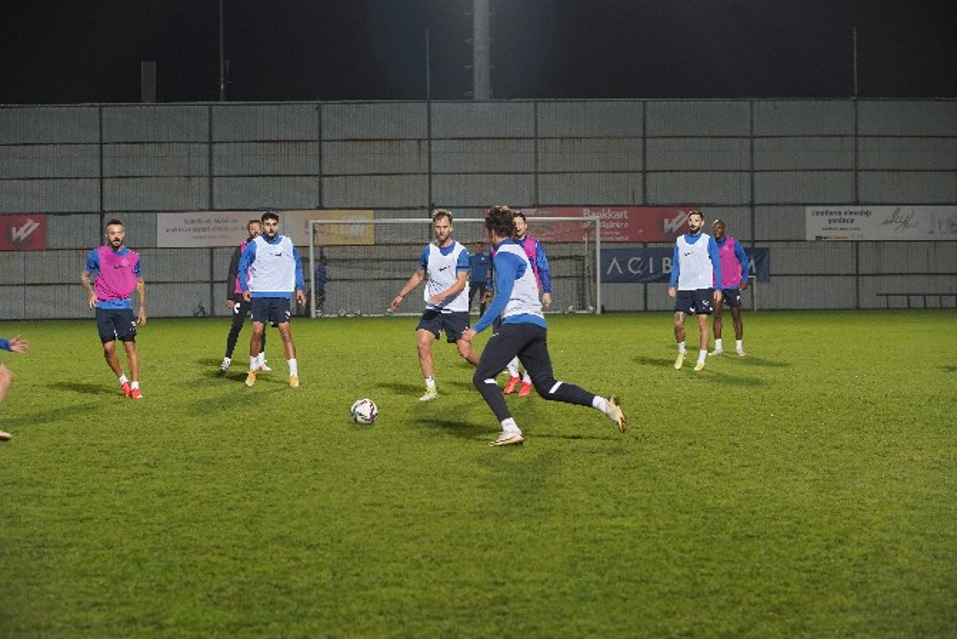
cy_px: 320
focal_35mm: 102
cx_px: 478
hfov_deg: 20.0
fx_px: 2712
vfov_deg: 13.4
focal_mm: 102
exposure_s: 1/320
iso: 3200
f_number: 4.5
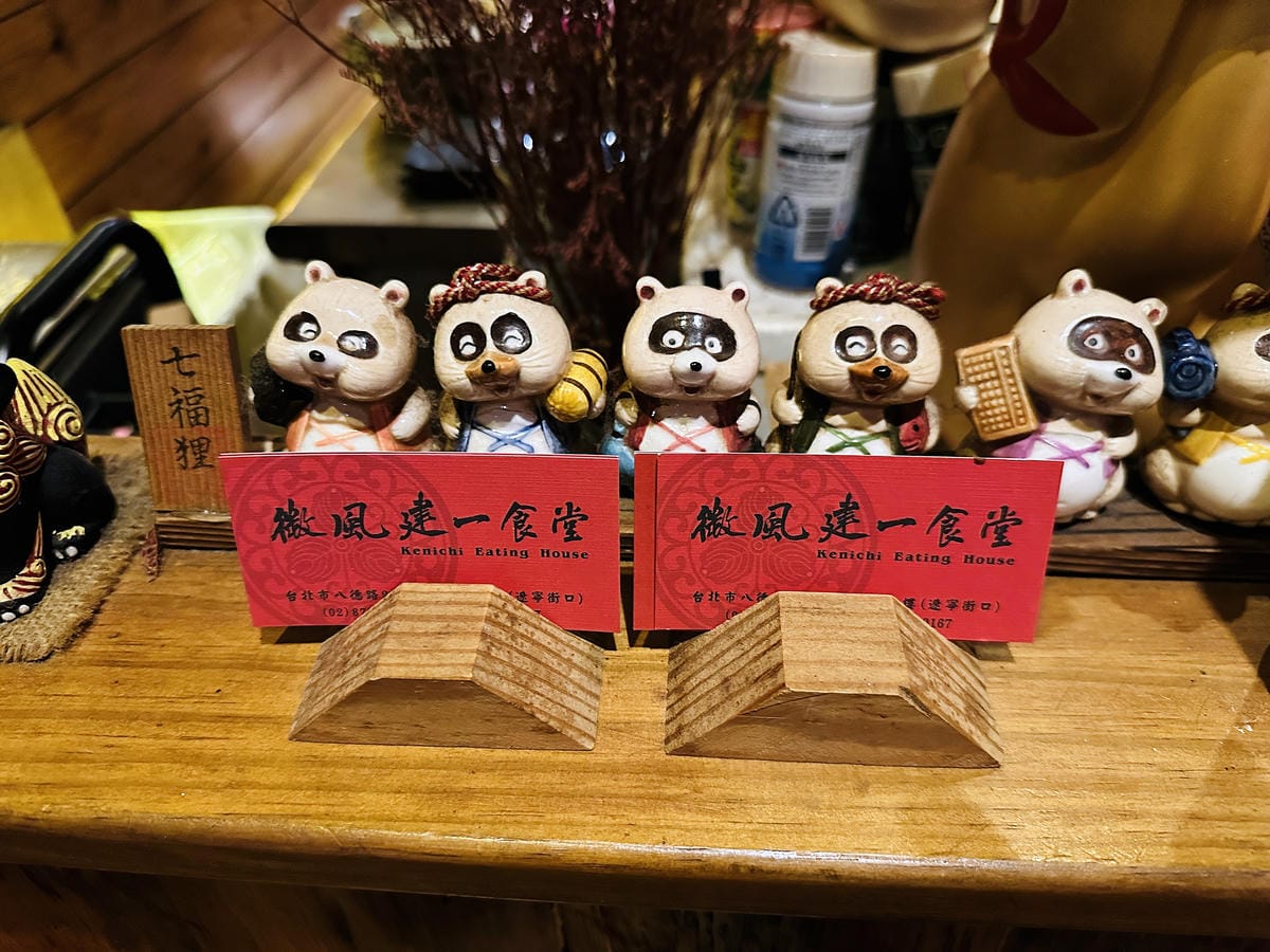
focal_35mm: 24
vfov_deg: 56.8
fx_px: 881
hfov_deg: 71.6
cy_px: 476
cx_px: 635
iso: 1000
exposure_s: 1/30
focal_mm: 6.86
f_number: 1.78
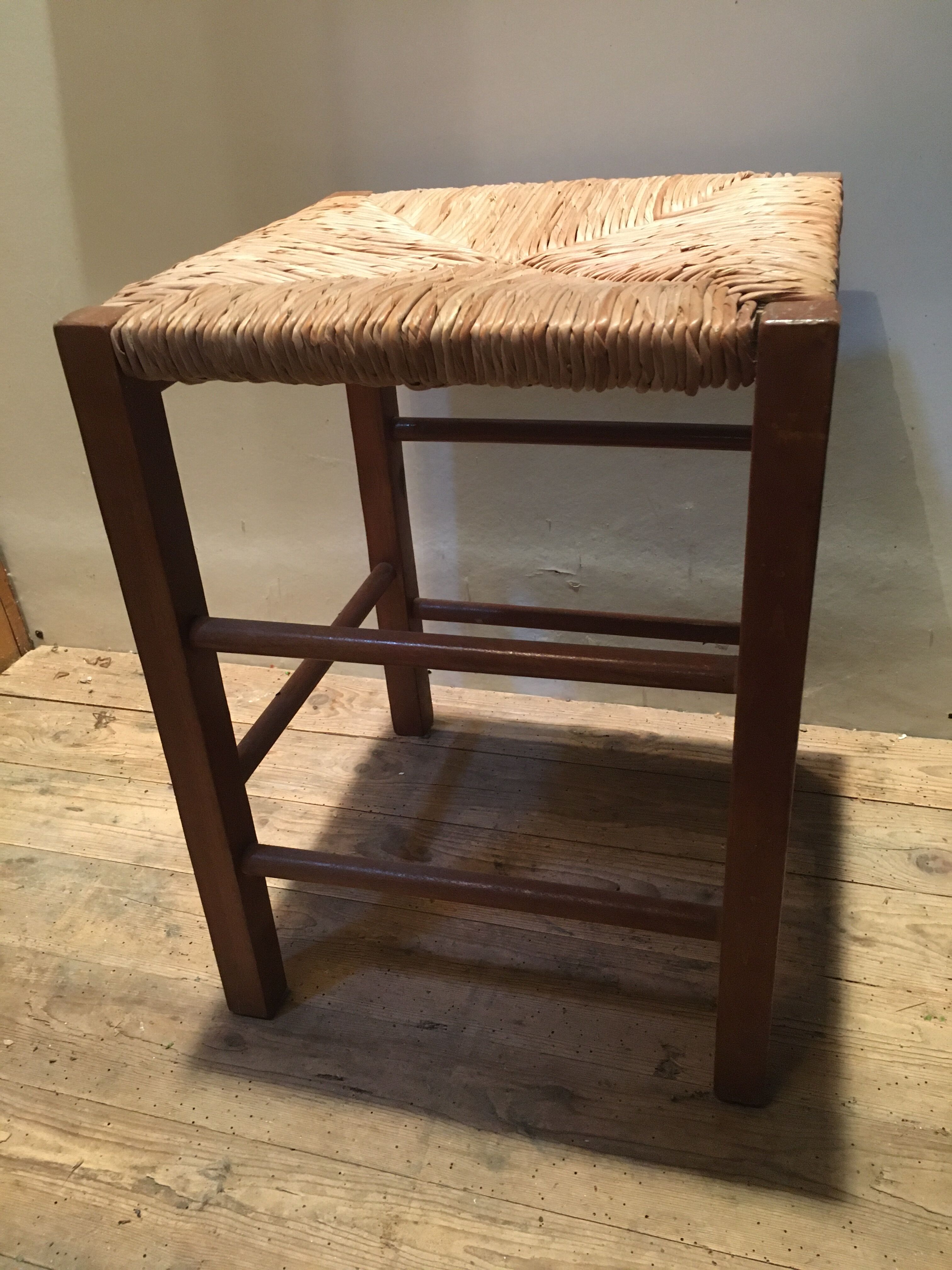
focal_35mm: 29
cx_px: 476
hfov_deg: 48.2
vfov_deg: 61.7
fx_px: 1063
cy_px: 635
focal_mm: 4.15
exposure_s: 1/25
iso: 200
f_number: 2.2
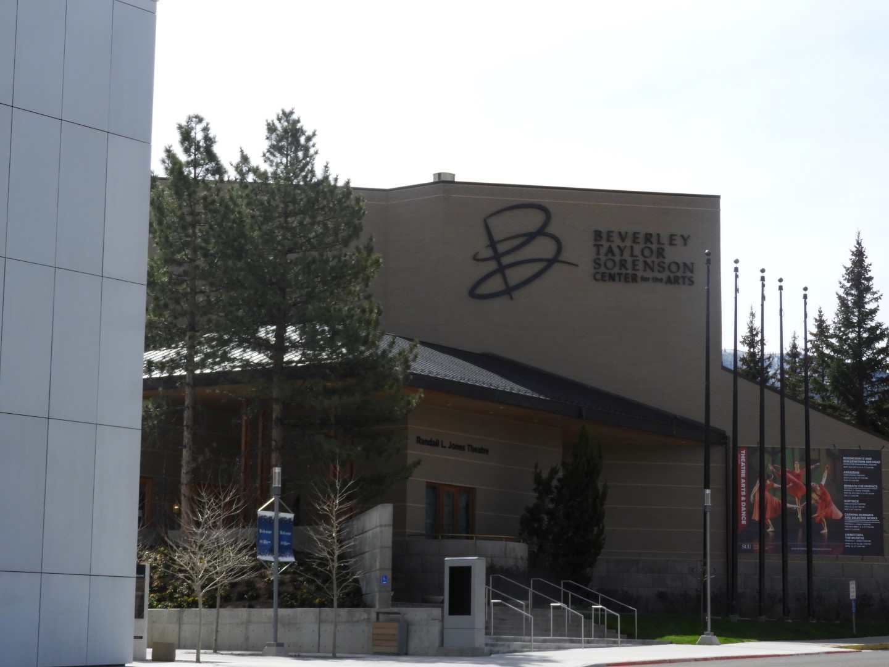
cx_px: 444
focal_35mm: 80
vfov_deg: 18.4
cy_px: 334
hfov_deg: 24.4
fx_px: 2055
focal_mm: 14.3
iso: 100
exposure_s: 1/800
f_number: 4.5
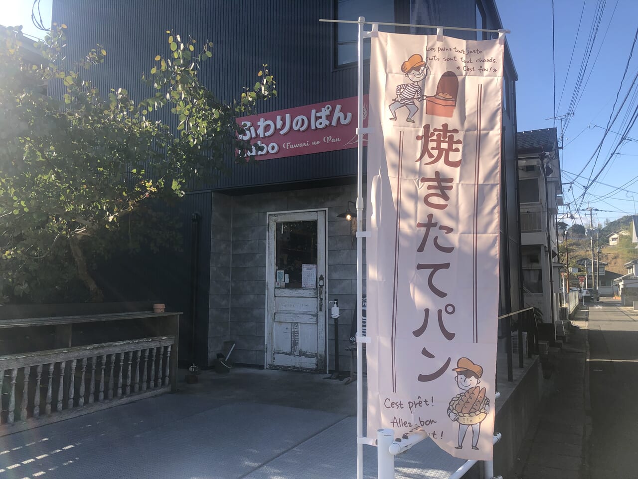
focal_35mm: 28
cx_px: 319
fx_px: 516
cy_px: 240
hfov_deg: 63.4
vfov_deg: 49.7
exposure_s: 1/787
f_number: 1.8
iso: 20
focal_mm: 4
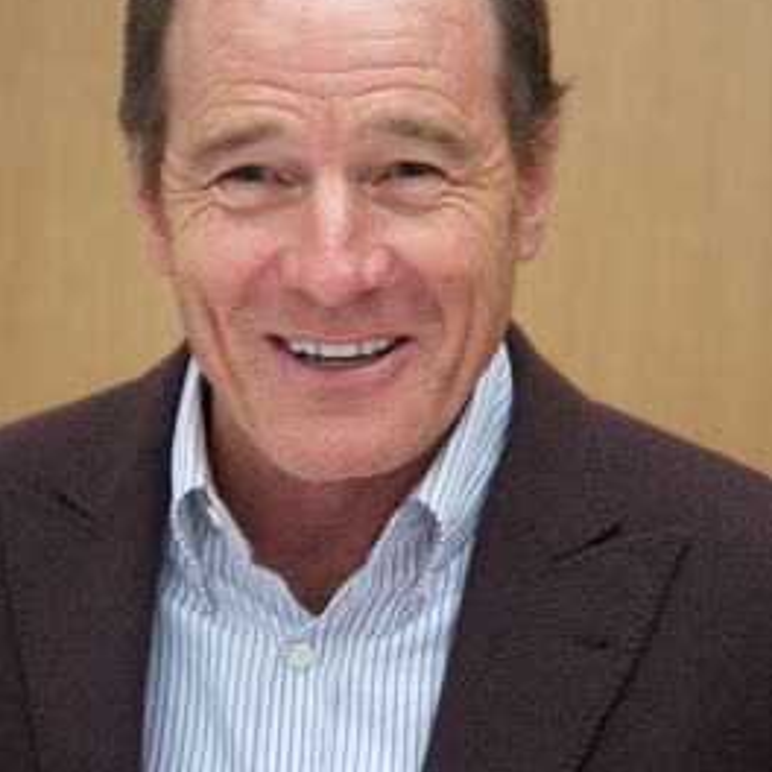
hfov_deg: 8.5
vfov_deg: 8.5
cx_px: 386
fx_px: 5198
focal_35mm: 206
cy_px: 330
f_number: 5.6
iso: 400
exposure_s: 1/60
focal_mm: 160
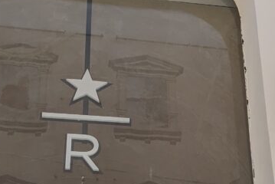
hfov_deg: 25.3
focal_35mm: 80
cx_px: 160
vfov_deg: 16.5
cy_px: 213
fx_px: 612
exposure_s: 1/1799
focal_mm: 4.38
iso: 43
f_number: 1.73
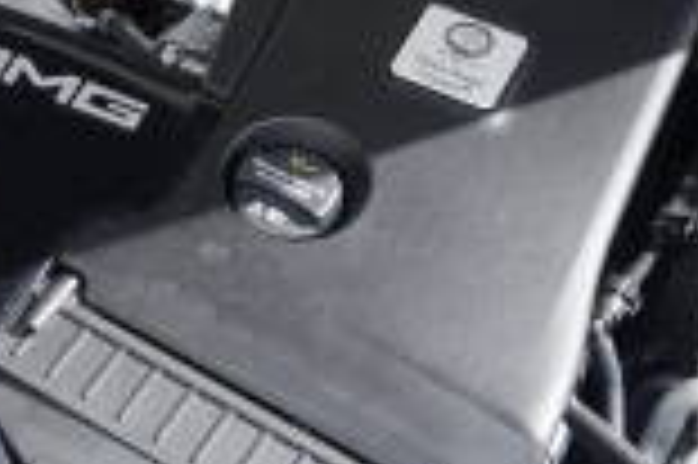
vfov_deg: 15.1
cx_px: 81
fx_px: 1743
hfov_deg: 22.2
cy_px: 146
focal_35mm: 90
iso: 125
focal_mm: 8.8
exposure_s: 1/200
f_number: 4
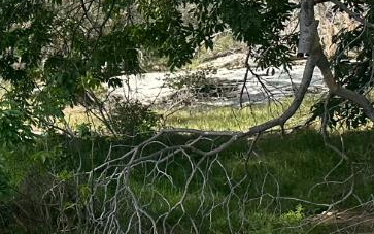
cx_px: -380
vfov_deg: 12.4
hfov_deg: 15.6
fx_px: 1070
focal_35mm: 105
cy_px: 72
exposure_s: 1/3717
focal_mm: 6.86
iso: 80
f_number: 1.78
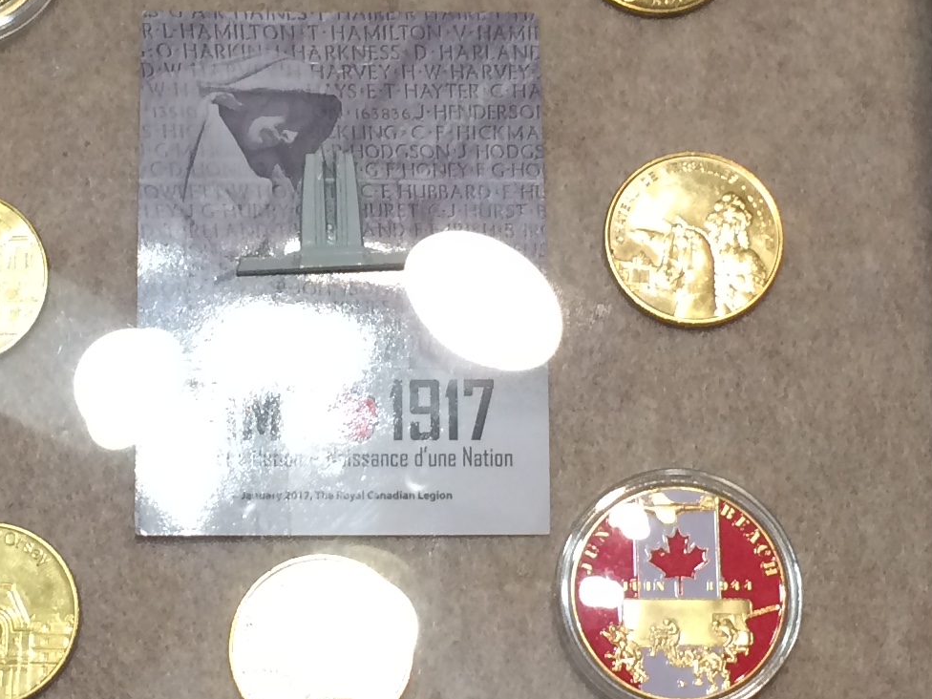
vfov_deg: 15.2
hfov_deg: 20.2
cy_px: 263
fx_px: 2612
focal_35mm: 97
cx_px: 364
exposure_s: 1/30
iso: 80
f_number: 2.2
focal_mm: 4.15
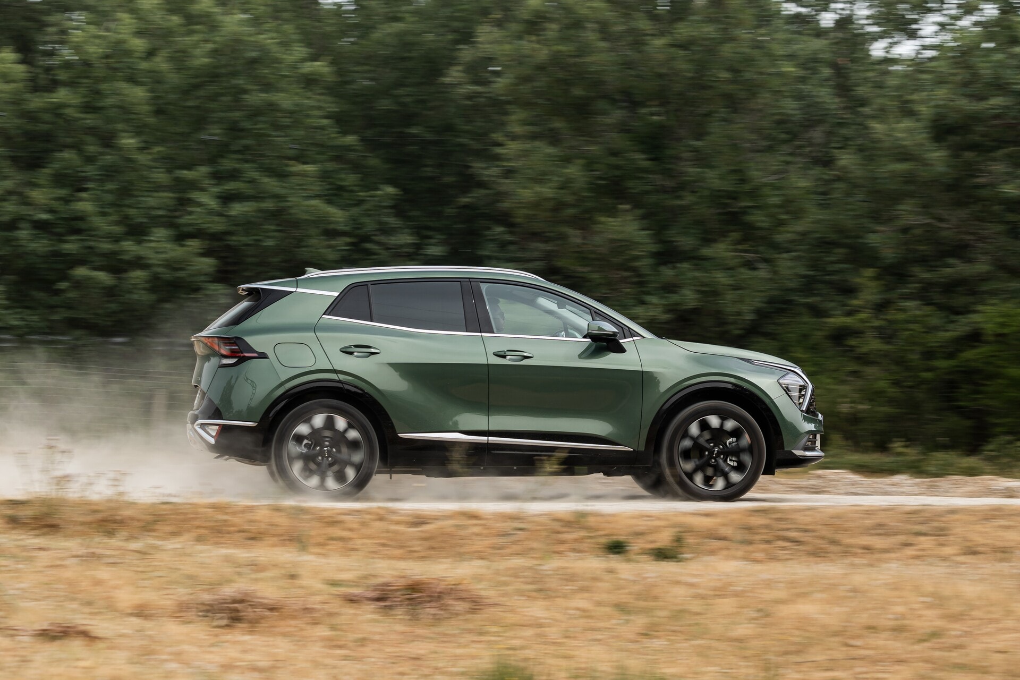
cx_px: 510
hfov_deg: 28.8
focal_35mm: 70
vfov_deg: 19.5
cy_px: 340
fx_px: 1983
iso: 160
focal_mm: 70
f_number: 5.6
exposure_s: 1/125
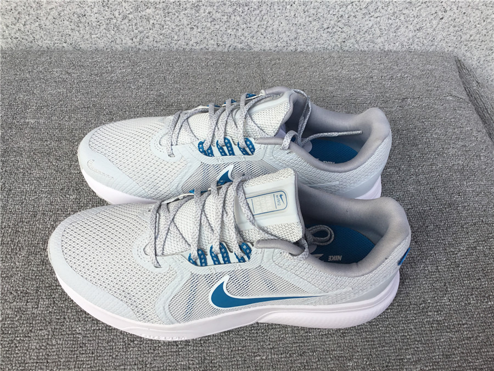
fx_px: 442
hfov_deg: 58.4
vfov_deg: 45.4
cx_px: 247
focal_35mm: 31
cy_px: 186
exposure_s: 1/249
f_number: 2.4
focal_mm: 3.3
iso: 25
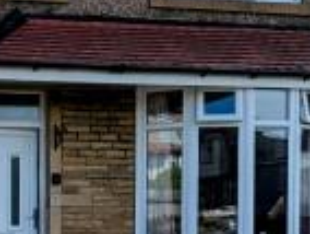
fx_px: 906
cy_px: 250
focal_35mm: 101
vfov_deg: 14.4
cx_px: -55
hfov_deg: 18.5
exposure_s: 1/3846
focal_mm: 1.83
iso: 49
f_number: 2.2
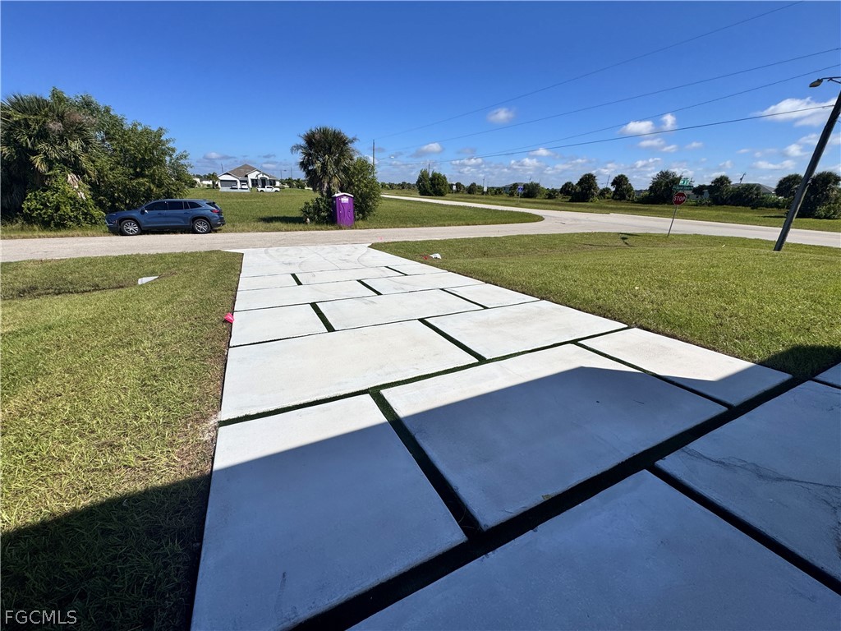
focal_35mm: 14
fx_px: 340
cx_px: 420
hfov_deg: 102.1
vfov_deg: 85.7
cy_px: 316
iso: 32
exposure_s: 1/4132
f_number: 2.2
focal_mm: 2.22
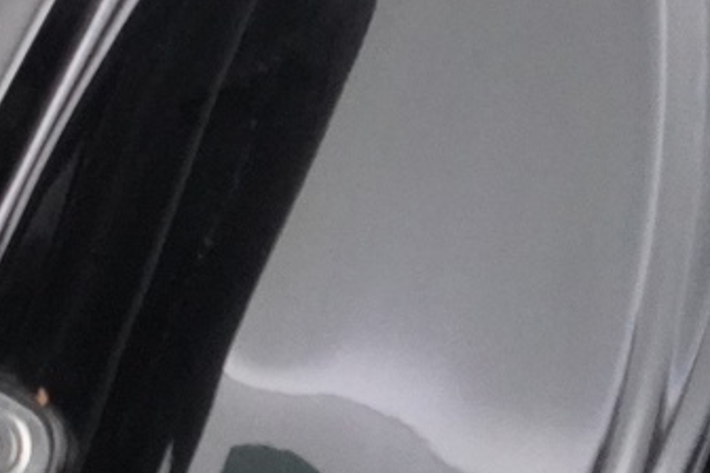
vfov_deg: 9.7
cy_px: -355
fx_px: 2662
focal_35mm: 135
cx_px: -989
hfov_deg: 12.2
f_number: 3.5
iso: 12800
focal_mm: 28
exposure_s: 1/80
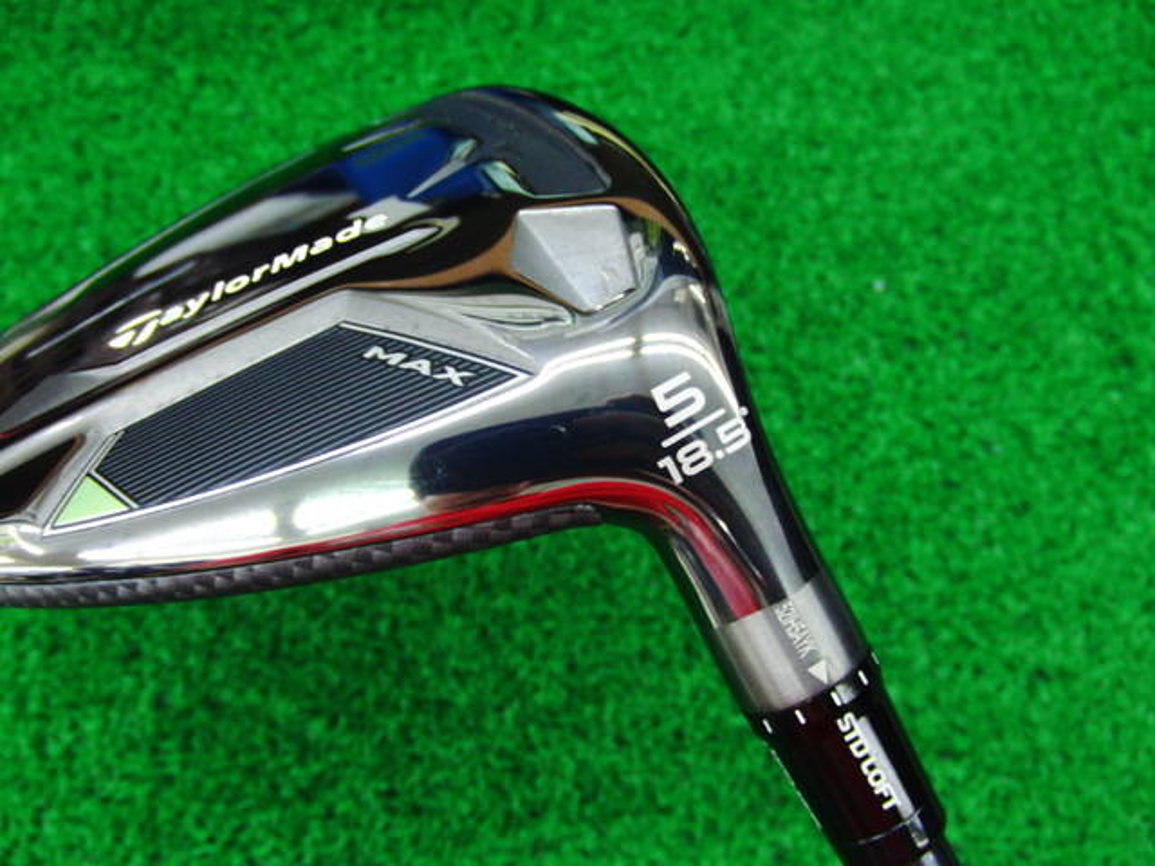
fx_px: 1235
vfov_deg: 38.7
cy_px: 433
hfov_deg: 50.1
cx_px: 578
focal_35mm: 37
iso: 400
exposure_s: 1/30
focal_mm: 6.42
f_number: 3.6
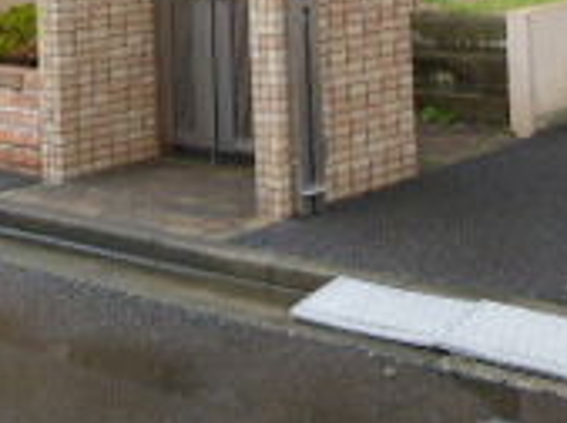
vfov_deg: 15.3
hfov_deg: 21.7
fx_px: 1455
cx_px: 463
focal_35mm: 89
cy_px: -208
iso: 100
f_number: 3.9
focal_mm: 4.5
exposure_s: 1/80
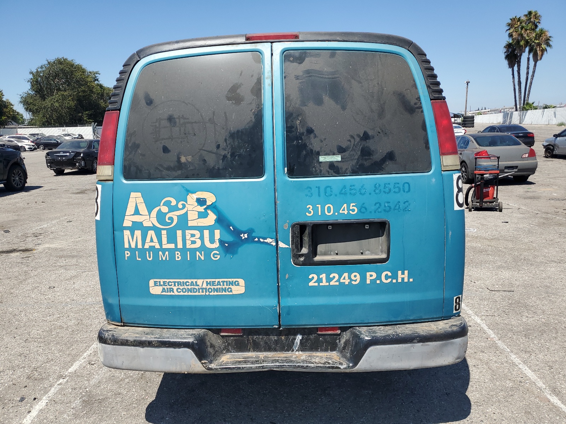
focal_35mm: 26
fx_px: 425
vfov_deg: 53.1
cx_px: 283
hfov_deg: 67.3
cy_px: 212
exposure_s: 1/3333
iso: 50
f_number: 1.5
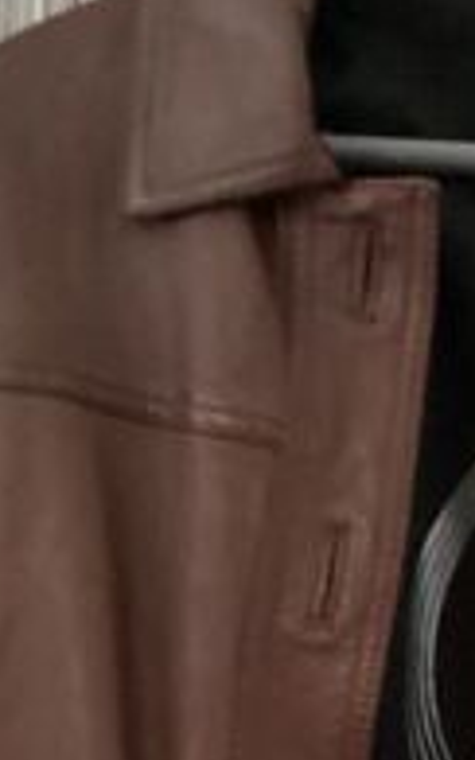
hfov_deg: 12.0
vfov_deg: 18.3
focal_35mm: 108
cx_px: 459
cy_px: 916
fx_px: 2235
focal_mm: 3.3
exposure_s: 1/15
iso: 800
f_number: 2.4
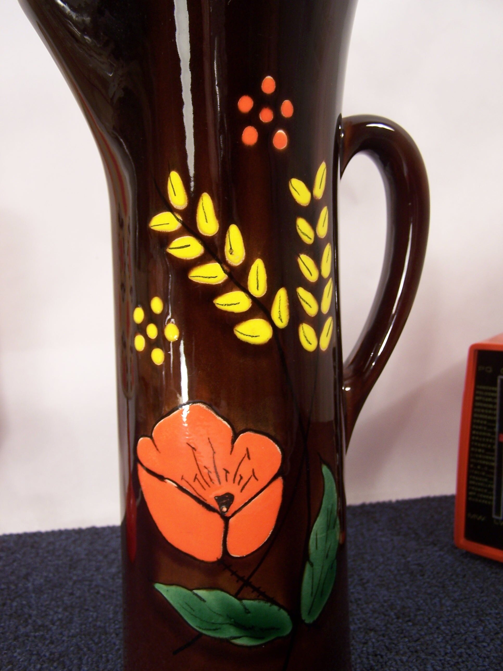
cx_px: 252
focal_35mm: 38
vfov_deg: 49.0
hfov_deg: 37.7
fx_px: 736
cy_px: 336
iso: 80
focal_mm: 6.3
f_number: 2.8
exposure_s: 1/45
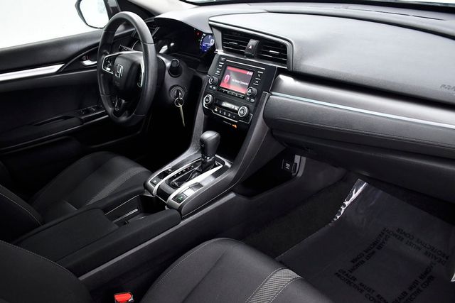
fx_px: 379
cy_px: 152
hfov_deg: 61.9
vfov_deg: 43.6
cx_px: 228
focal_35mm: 30
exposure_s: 1/125
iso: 2500
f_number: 5.6
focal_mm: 20
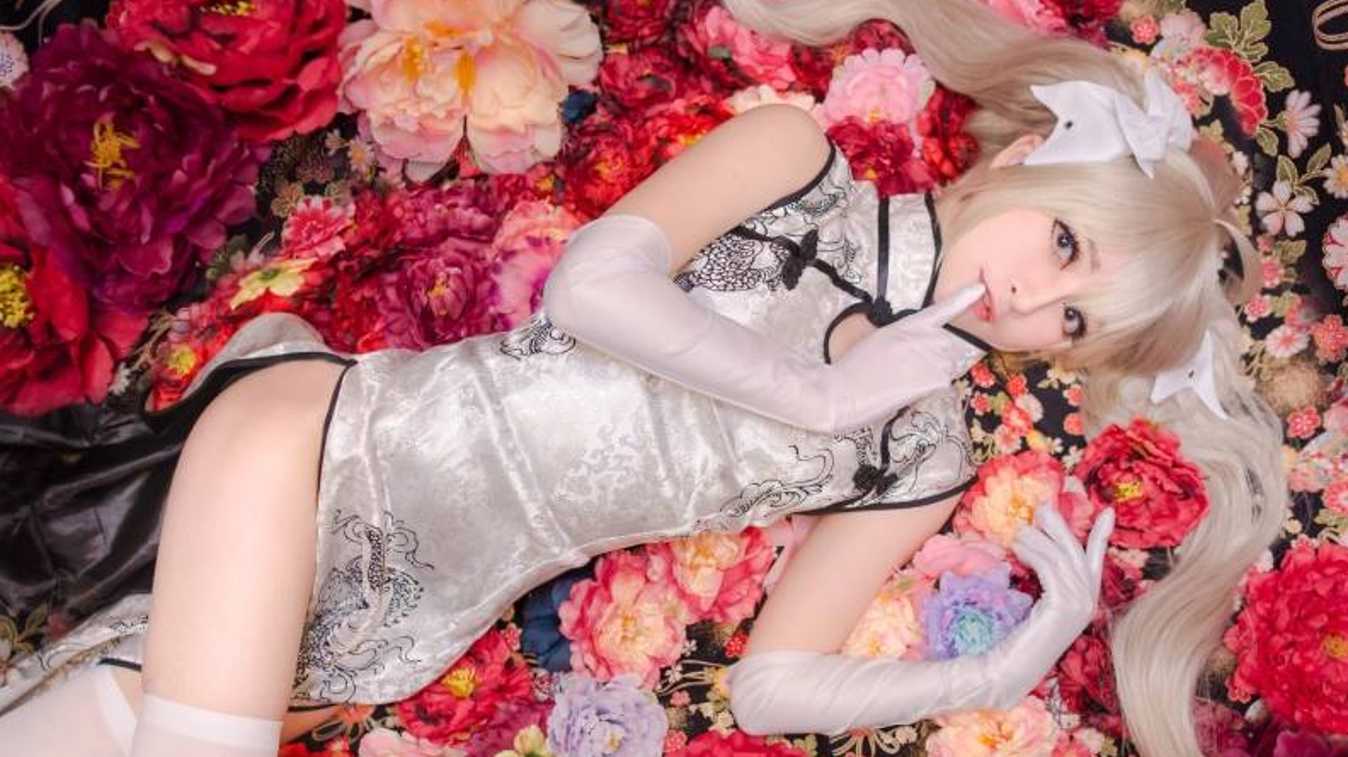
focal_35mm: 38
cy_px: 438
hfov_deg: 52.8
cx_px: 679
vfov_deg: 31.1
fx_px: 1358
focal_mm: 24
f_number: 1.8
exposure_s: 1/200
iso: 400
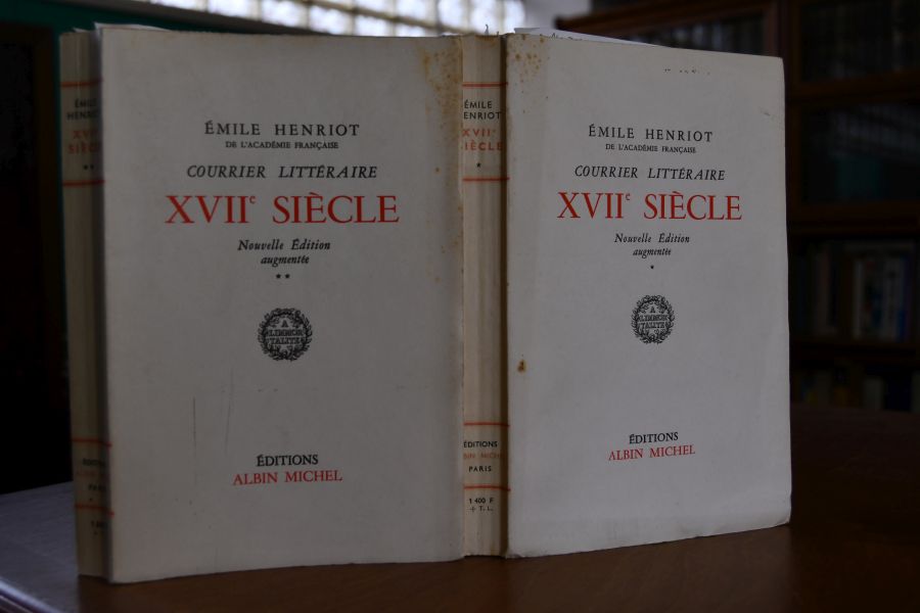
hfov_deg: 49.6
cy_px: 306
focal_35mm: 39
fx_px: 997
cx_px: 460
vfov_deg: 34.2
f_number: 5.6
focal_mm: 26
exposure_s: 1/250
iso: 400
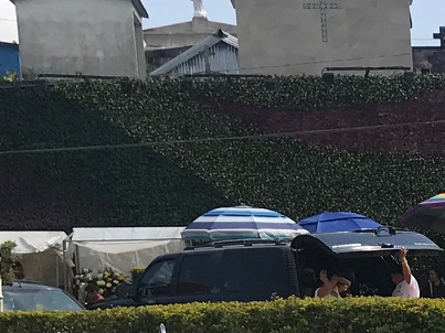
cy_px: 501
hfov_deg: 12.9
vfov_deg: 10.2
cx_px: 785
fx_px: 1799
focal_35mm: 140
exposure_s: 1/2457
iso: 20
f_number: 1.8
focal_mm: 3.99
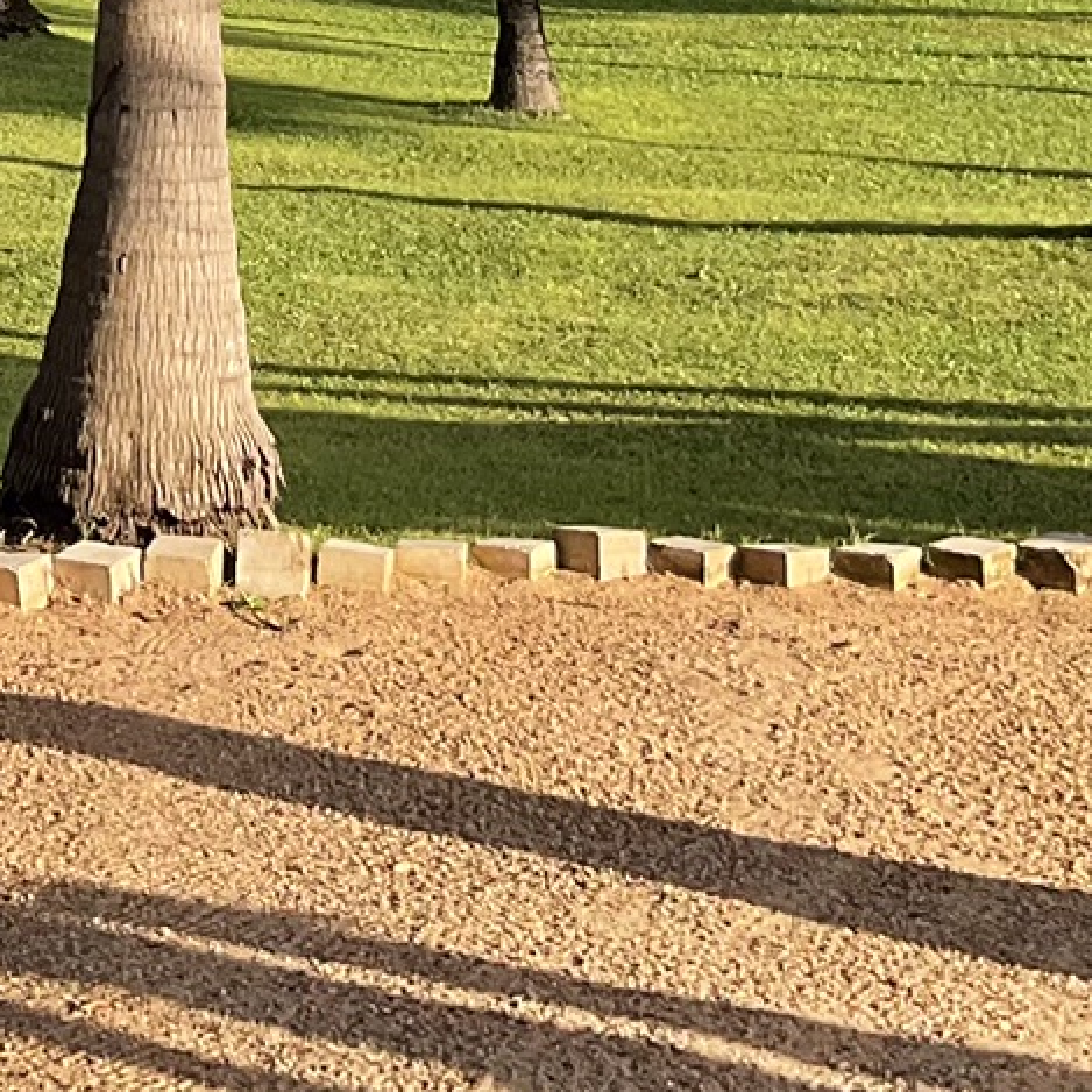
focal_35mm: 112
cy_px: -591
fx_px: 3997
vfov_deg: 14.4
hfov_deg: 14.9
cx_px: -335
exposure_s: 1/804
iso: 16
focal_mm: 3
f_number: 1.8
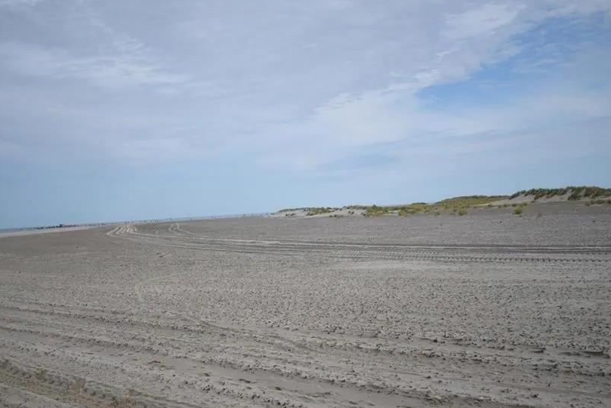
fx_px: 679
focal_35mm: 40
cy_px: 194
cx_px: 289
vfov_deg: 33.4
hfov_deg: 48.4
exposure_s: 1/4000
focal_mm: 20
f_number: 3.8
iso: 200
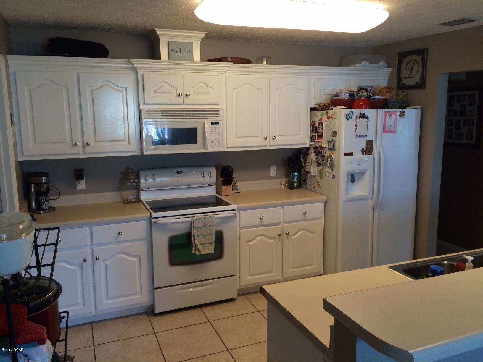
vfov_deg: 48.2
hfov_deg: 61.7
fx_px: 405
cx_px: 242
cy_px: 181
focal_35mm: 29
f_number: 2.2
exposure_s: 1/30
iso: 64
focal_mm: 4.15
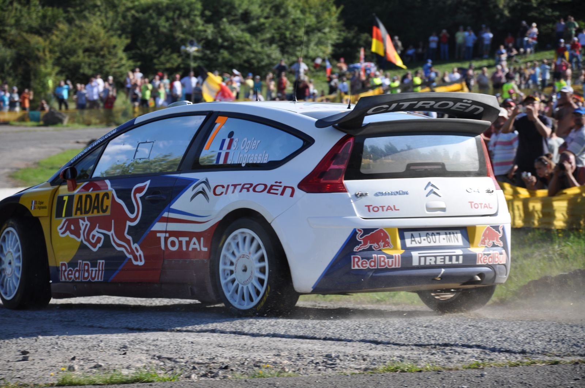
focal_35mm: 158
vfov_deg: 8.7
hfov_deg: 13.1
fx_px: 2556
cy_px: 194
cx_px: 292
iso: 200
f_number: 5.6
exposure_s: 1/500
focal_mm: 105
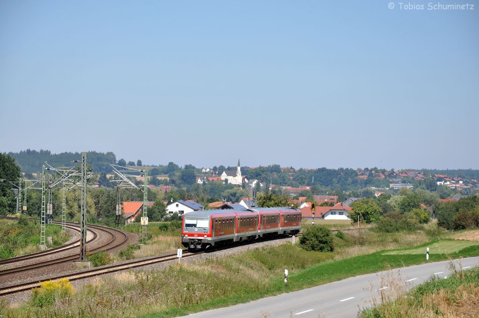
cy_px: 159
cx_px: 240
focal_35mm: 158
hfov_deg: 13.1
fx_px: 2093
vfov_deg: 8.7
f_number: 9
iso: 200
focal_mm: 105
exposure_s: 1/500
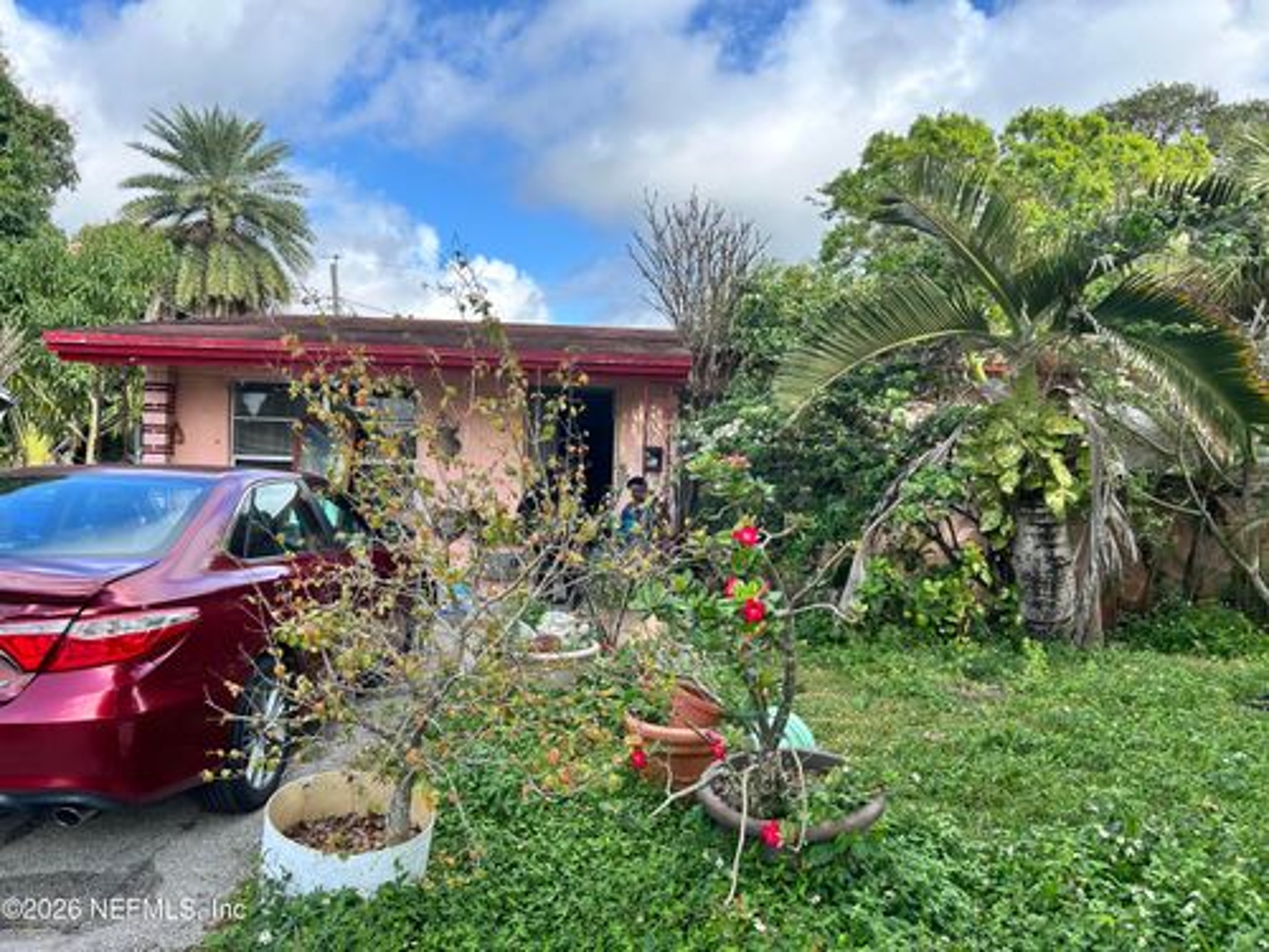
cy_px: 476
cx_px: 634
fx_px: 953
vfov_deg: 53.1
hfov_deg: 67.3
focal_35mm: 26
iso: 50
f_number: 1.5
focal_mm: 5.7
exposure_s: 1/1361
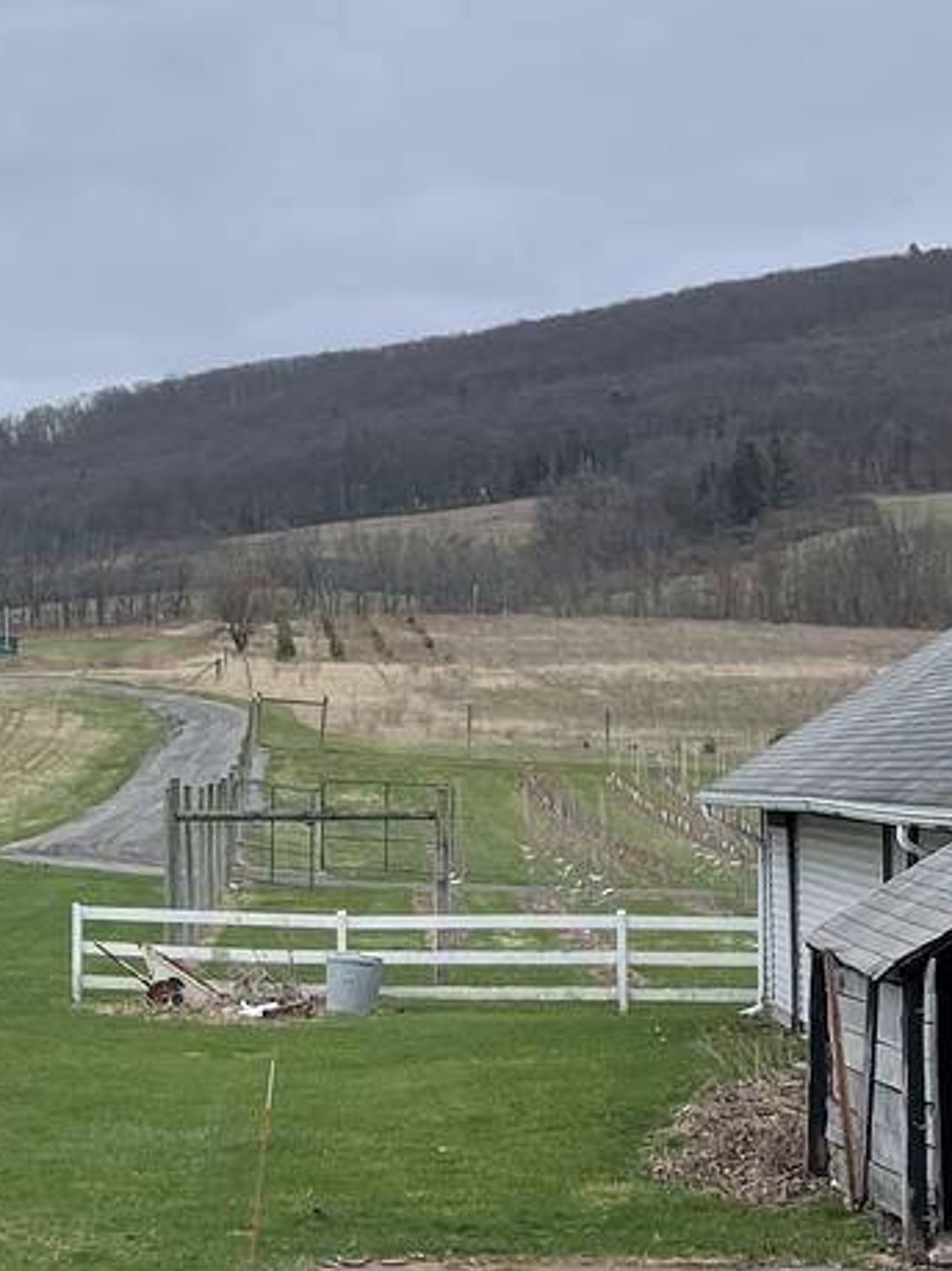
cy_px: 706
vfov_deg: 22.5
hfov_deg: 16.2
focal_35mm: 87
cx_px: -216
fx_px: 3192
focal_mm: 4.2
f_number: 1.6
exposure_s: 1/654
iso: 32
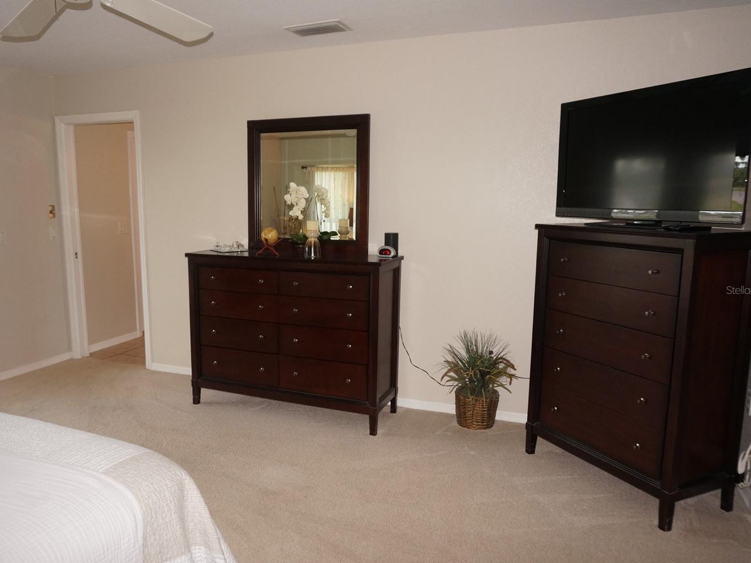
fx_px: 586
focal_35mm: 27
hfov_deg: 65.2
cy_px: 290
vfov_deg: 51.3
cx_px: 335
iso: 800
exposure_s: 1/160
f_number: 4
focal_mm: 16
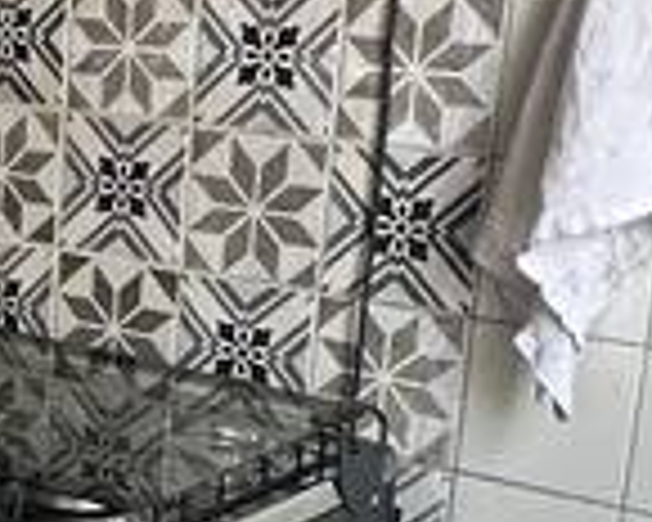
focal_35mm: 102
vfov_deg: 15.0
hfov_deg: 16.4
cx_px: -445
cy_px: 392
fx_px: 1968
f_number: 2.2
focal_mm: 2.22
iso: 160
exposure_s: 1/99
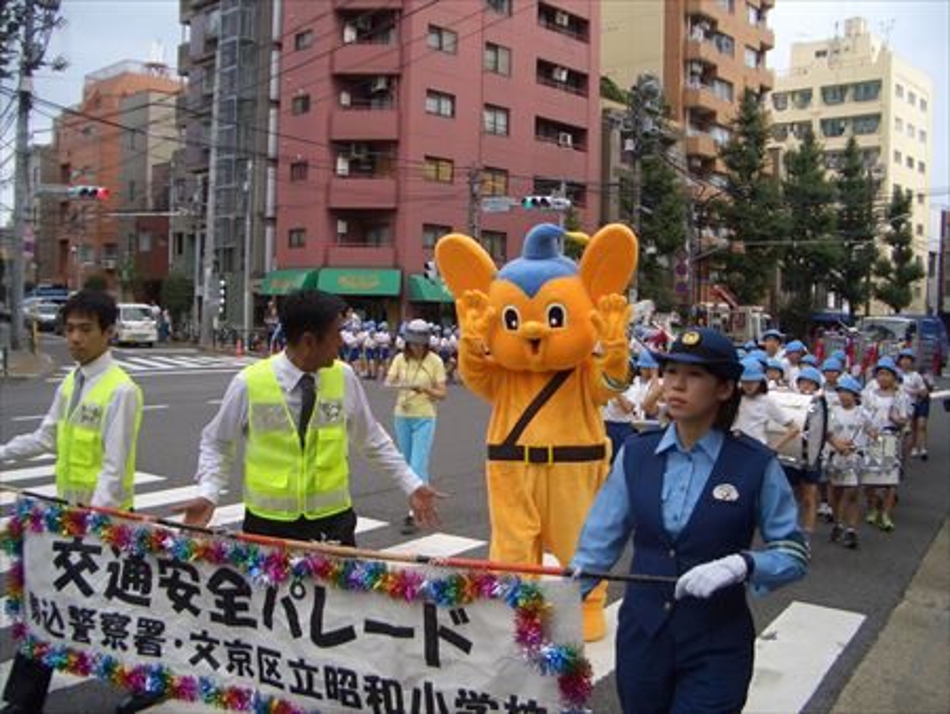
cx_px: 475
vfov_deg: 40.7
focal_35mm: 35
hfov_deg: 52.6
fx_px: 961
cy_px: 357
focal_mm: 5.8
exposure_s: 1/400
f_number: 2.6
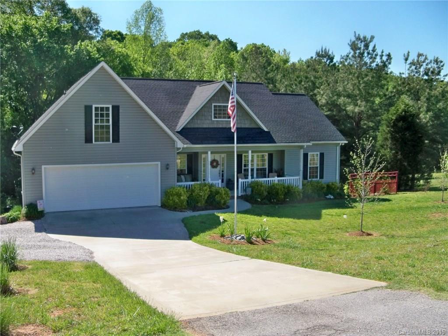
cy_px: 168
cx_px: 224
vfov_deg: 40.7
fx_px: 453
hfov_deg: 52.6
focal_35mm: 35
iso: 64
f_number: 3.5
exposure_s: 1/800
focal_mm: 6.2
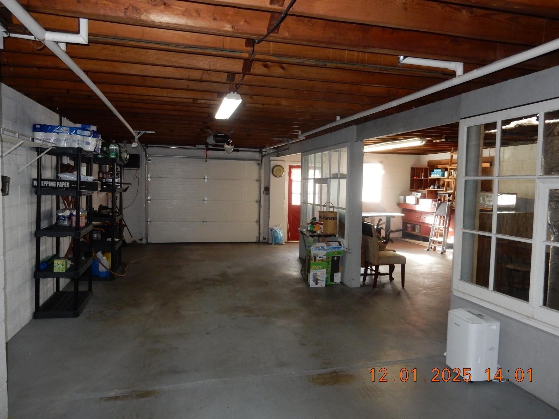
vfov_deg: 54.9
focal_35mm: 25
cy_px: 210
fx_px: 404
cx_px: 280
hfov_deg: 69.4
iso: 400
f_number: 3.7
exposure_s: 1/30
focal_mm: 4.5
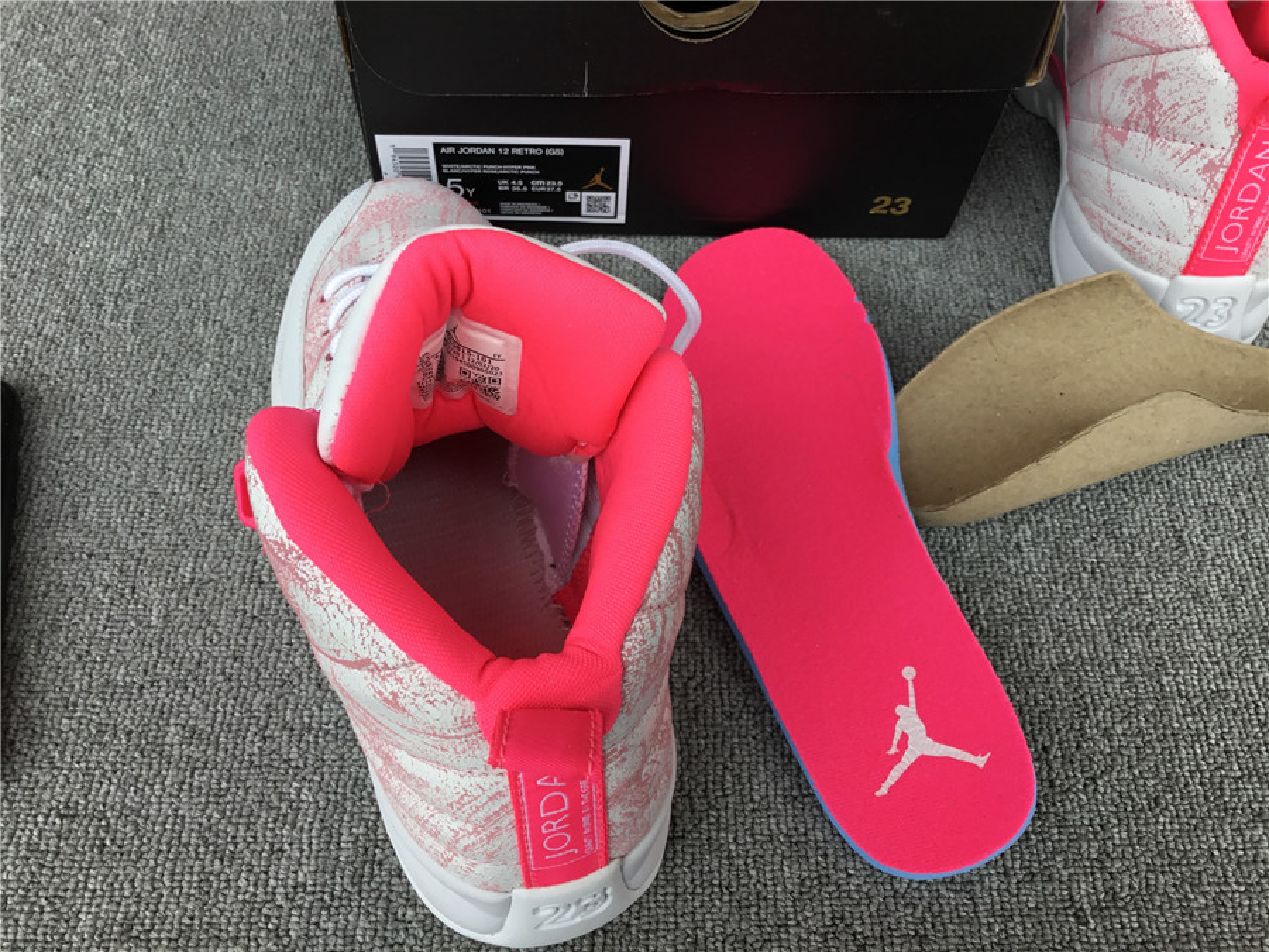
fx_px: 1136
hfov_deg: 58.4
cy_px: 476
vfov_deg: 45.4
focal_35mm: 31
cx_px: 634
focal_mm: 3.3
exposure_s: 1/102
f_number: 2.4
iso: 25
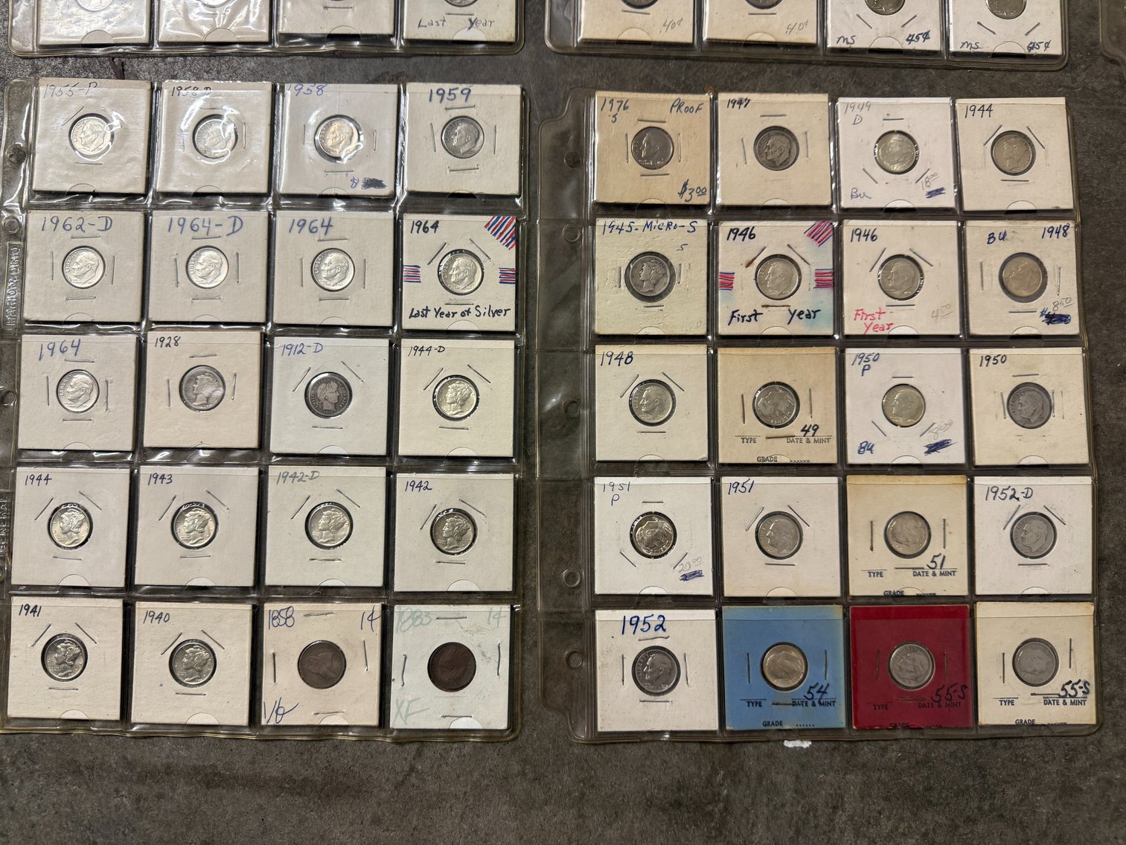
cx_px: 563
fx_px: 781
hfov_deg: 71.6
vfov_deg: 56.8
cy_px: 422
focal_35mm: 24
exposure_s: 1/60
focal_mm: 6.76
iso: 160
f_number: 1.78
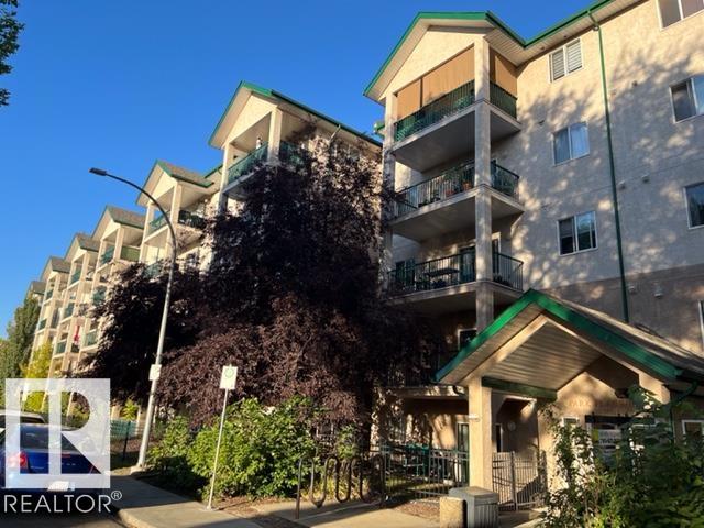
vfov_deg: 53.1
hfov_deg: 67.3
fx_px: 529
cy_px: 264
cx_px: 352
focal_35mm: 26
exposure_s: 1/943
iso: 50
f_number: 1.6
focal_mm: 5.1
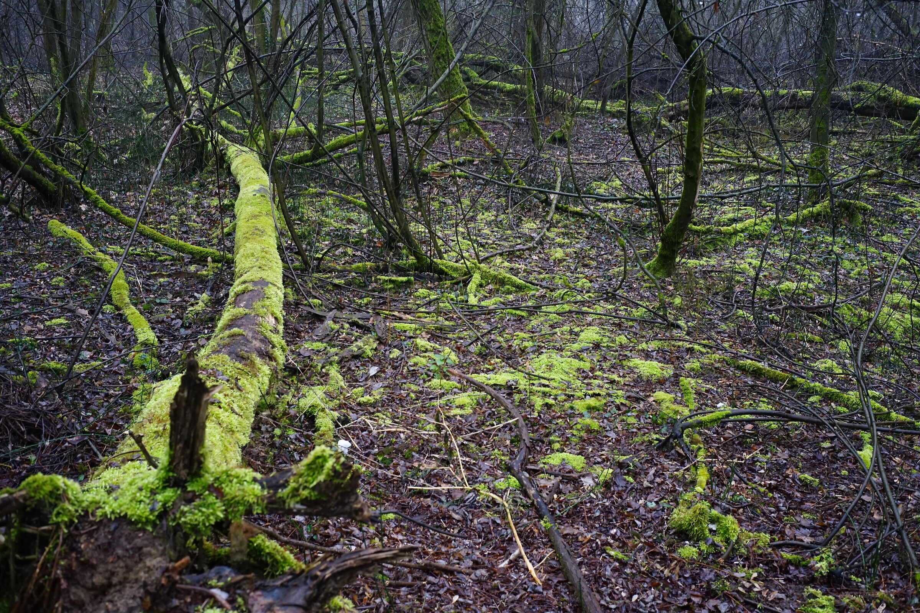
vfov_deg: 37.9
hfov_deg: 54.4
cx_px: 460
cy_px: 306
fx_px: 894
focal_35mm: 35
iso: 1250
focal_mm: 35
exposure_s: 1/25
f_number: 9
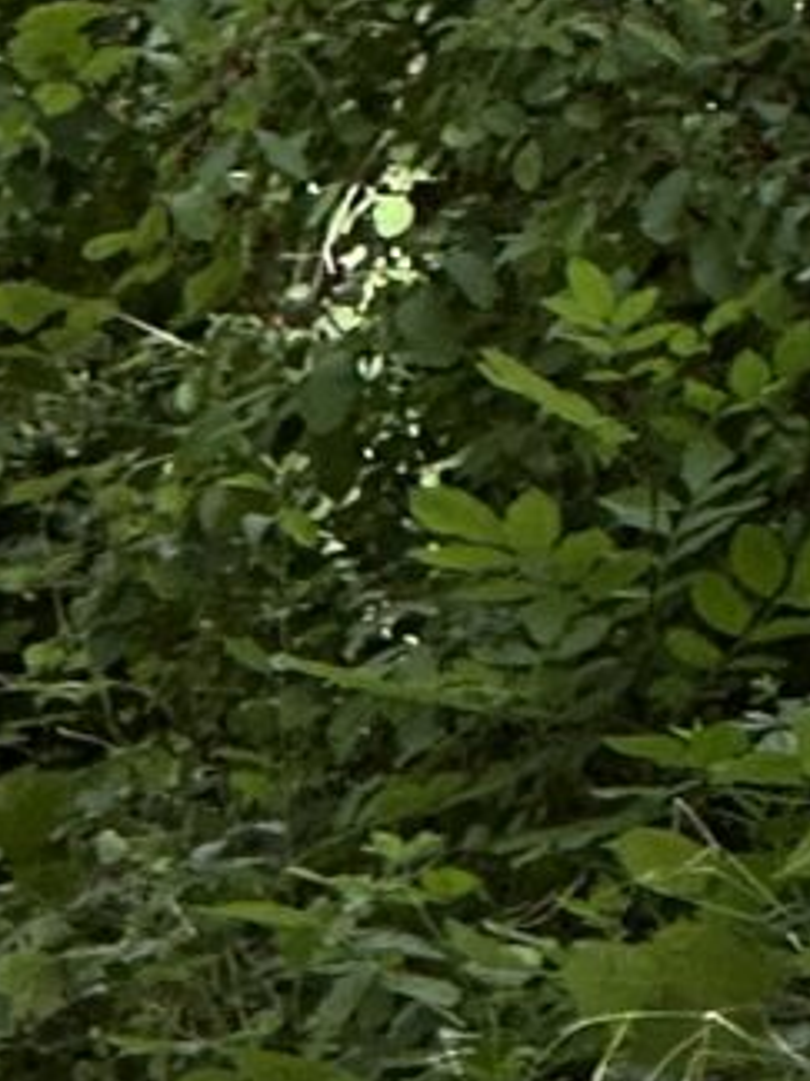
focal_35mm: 609
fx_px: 19000
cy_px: 1275
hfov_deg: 2.4
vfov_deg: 3.3
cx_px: -2387
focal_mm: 9
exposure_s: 1/117
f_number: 2.8
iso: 32
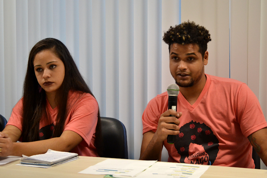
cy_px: 89
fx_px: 489
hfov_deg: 30.5
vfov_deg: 20.6
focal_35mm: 66
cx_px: 134
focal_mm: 44
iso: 1600
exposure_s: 1/100
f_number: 5.3
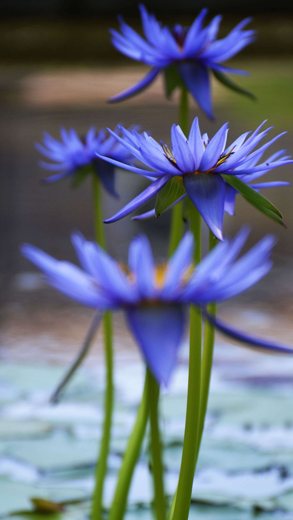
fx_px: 3052
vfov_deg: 9.8
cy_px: 259
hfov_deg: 5.5
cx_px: 139
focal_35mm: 221
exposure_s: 1/200
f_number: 5.6
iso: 100
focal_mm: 140
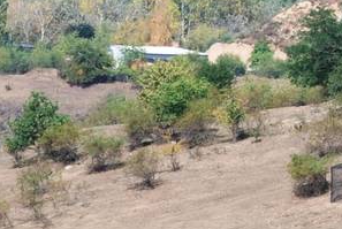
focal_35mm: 566
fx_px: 5385
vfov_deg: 2.4
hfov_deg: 3.6
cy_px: 484
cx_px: -114
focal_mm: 70
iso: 110
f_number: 5.6
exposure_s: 1/500
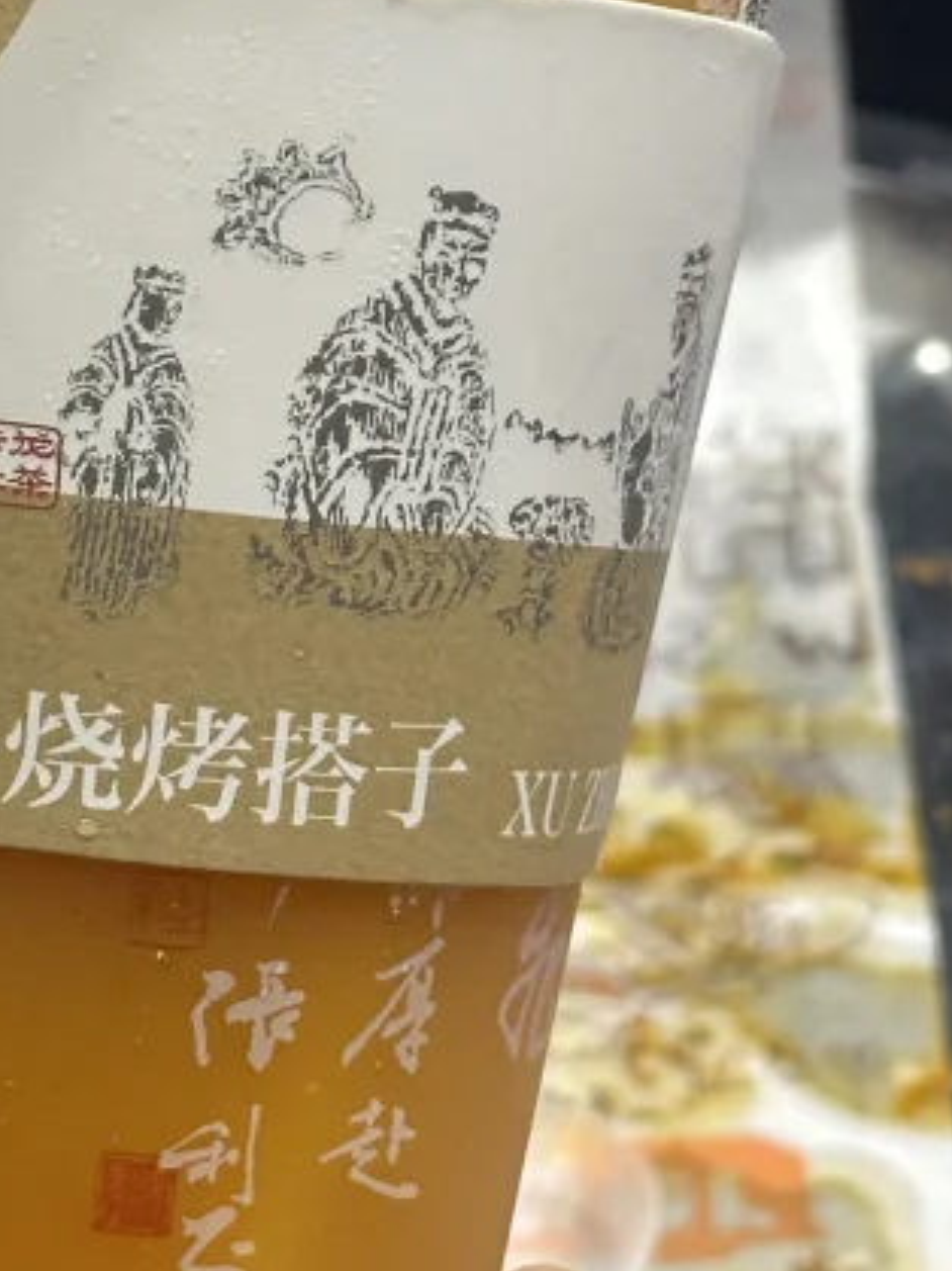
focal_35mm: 165
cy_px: 276
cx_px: 73
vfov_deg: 11.9
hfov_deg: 9.0
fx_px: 6053
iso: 100
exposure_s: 1/100
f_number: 1.78
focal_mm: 6.86
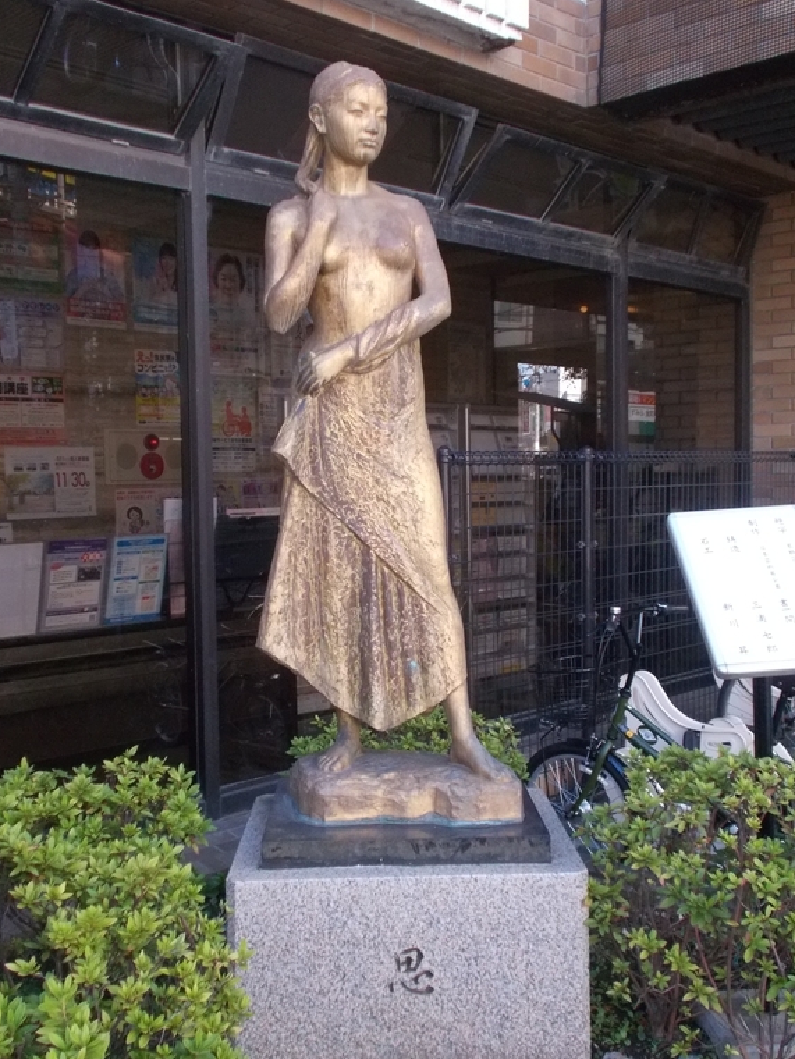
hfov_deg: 35.1
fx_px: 1255
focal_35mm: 41
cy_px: 537
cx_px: 383
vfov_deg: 45.8
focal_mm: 6.9
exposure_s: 1/200
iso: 400
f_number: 3.9
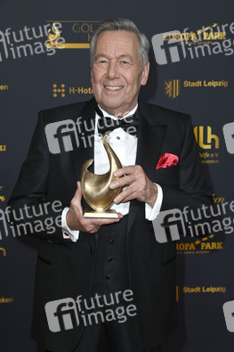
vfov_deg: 25.7
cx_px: 117
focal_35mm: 79
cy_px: 177
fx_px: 771
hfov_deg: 17.3
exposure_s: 1/250
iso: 2000
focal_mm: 78
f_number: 6.3
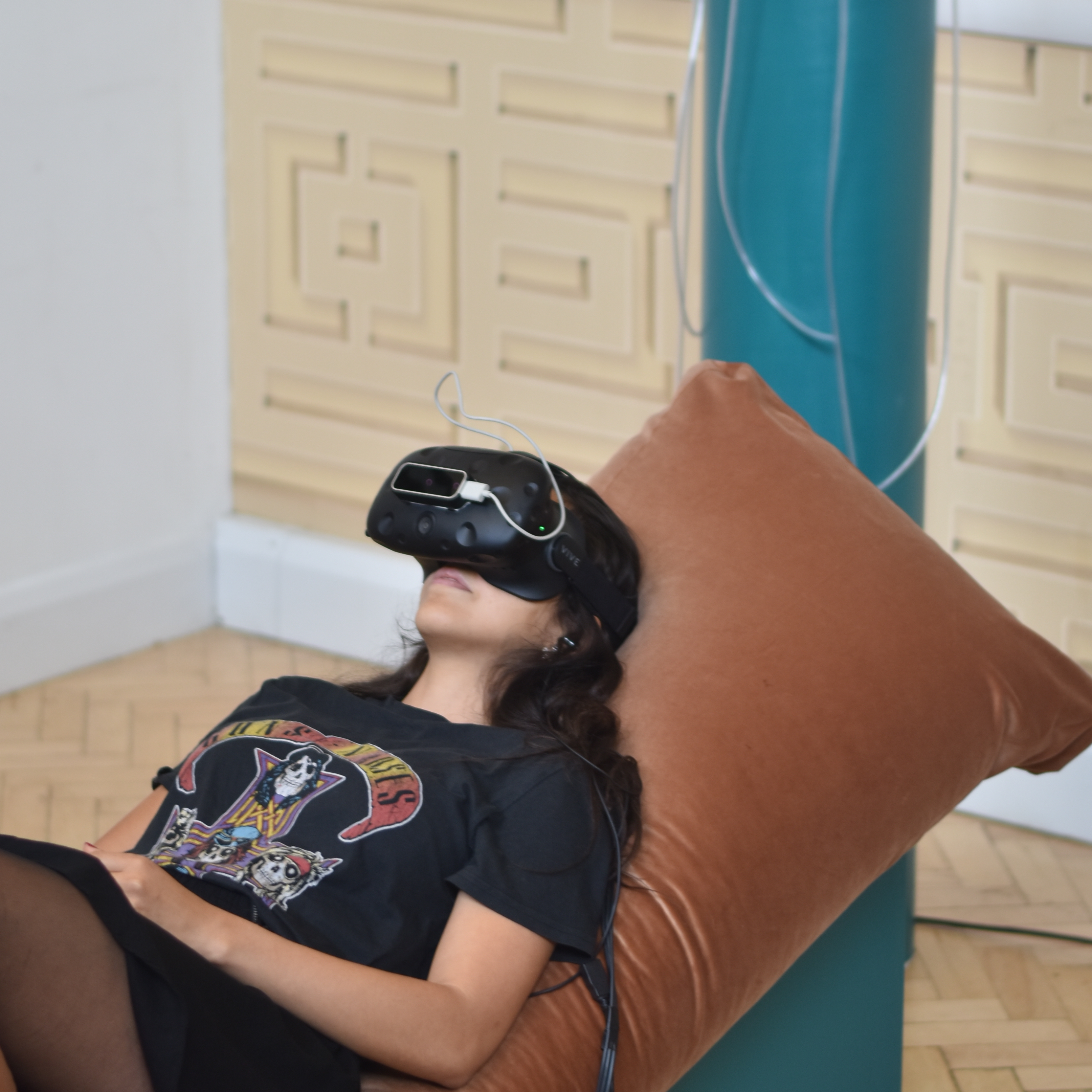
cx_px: 531
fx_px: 4104
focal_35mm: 115
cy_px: 472
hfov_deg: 15.2
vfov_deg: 15.2
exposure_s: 1/80
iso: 140
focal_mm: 50
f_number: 2.2
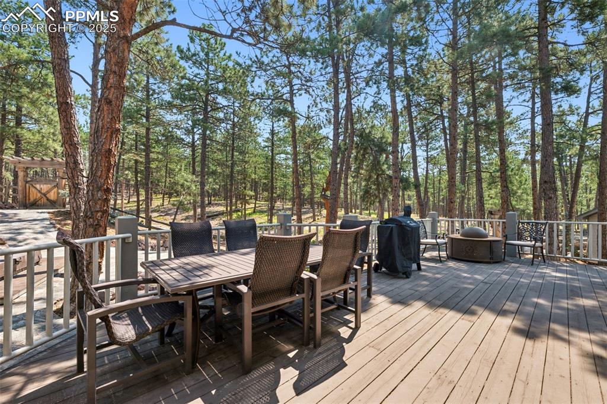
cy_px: 202
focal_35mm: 15
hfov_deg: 100.4
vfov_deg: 77.3
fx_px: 253
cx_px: 304
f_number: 11
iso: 100
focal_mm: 15
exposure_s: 1/15
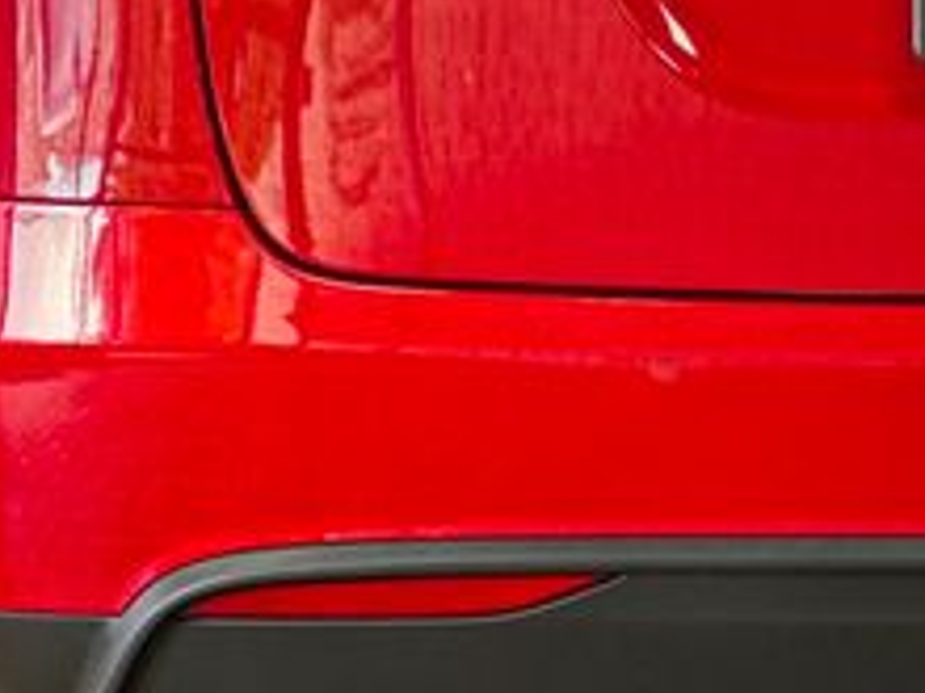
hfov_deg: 8.7
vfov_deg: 6.6
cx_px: 1131
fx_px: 5986
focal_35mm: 224
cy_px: -46
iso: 200
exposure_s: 1/40
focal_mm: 9
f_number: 2.8
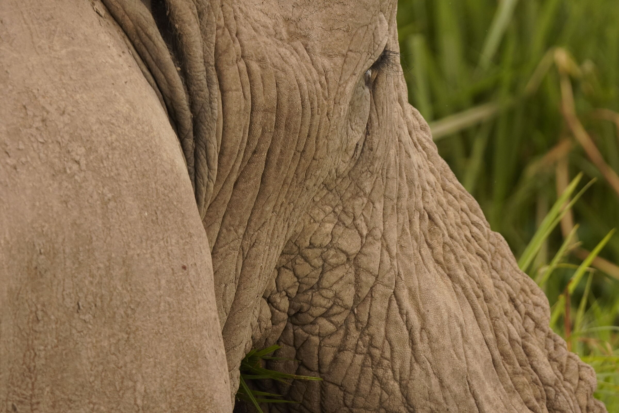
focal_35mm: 900
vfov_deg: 1.5
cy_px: 206
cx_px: 310
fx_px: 15474
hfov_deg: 2.3
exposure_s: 1/500
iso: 1000
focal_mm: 600
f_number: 8
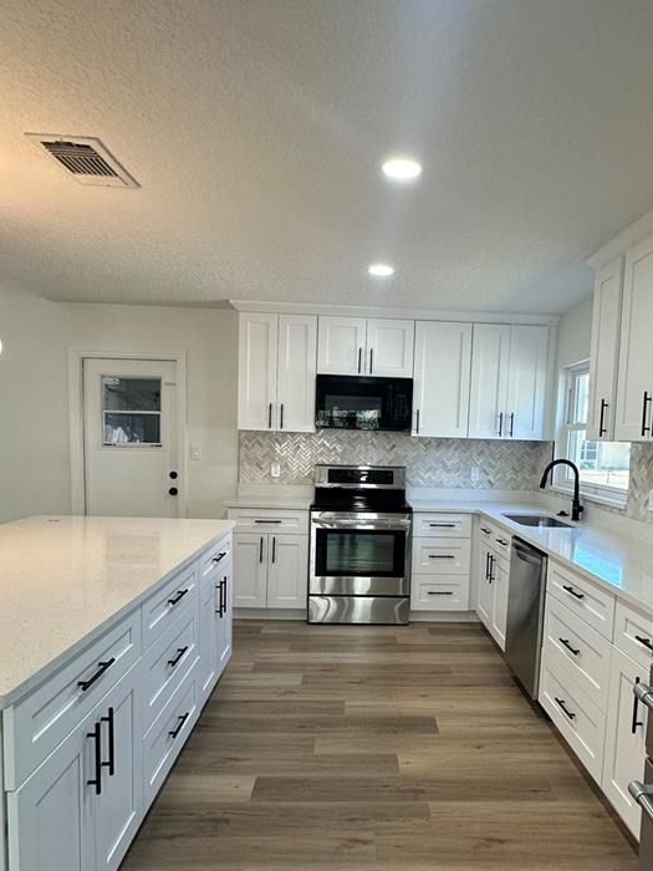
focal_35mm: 24
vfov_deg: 71.3
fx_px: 604
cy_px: 489
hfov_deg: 56.5
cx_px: 383
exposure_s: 1/120
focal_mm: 2.22
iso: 160
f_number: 2.2
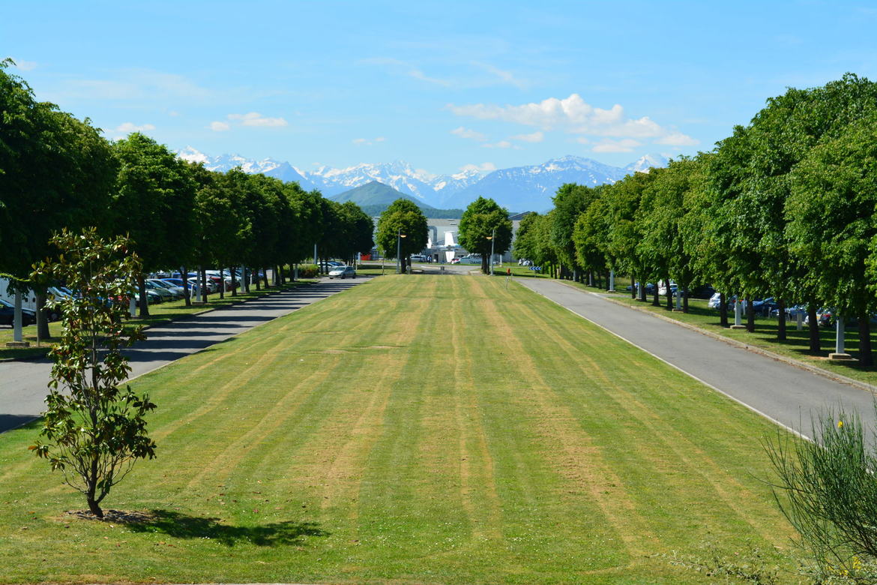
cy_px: 292
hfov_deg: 28.1
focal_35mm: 72
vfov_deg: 18.9
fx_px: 1754
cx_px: 438
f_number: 11
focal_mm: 48
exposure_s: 1/125
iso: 110
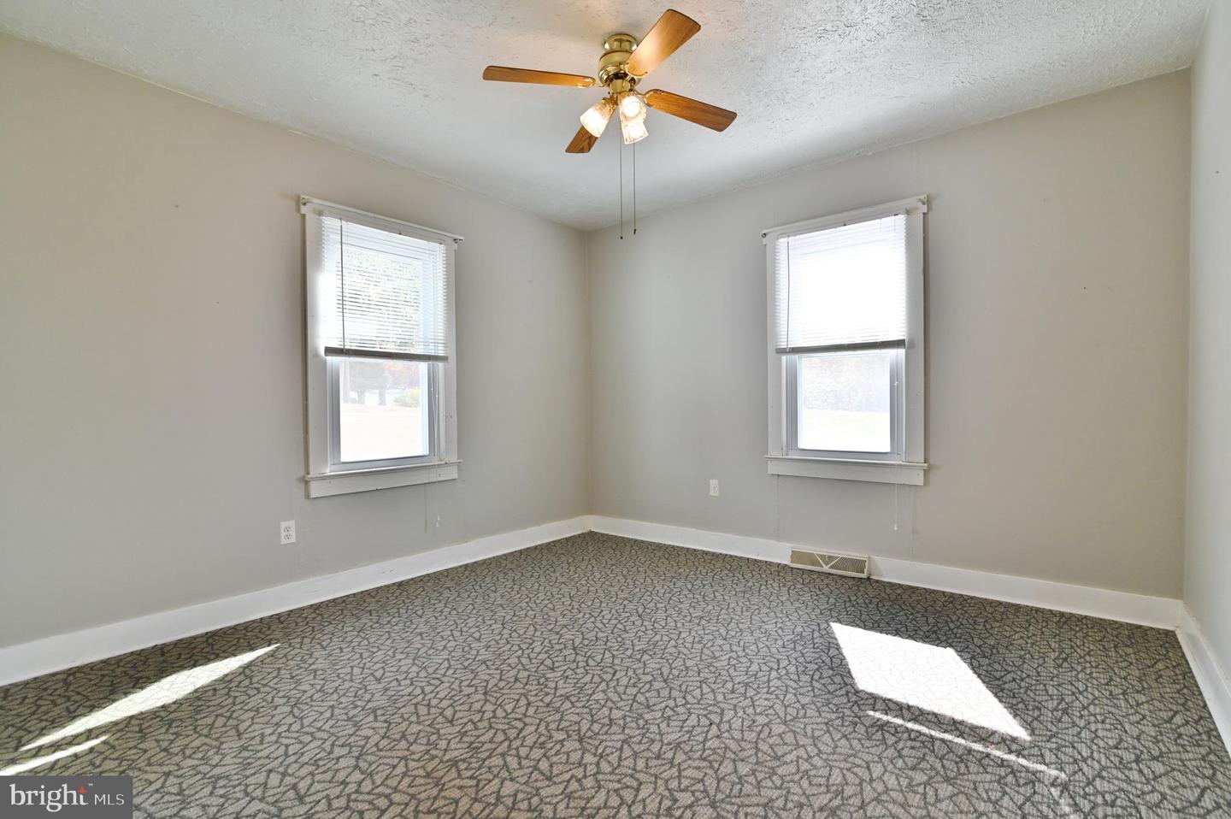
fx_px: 547
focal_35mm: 16
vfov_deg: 73.7
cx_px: 616
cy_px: 410
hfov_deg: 96.8
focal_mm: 16
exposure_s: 1/100
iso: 250
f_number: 5
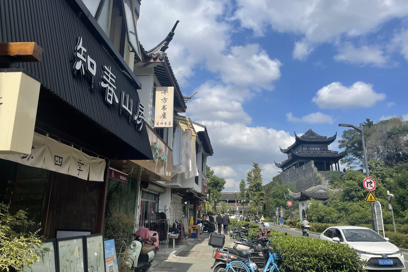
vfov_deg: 46.3
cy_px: 117
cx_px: 207
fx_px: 317
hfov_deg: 65.5
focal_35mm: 28
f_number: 1.6
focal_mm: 4.2
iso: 32
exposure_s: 1/4651
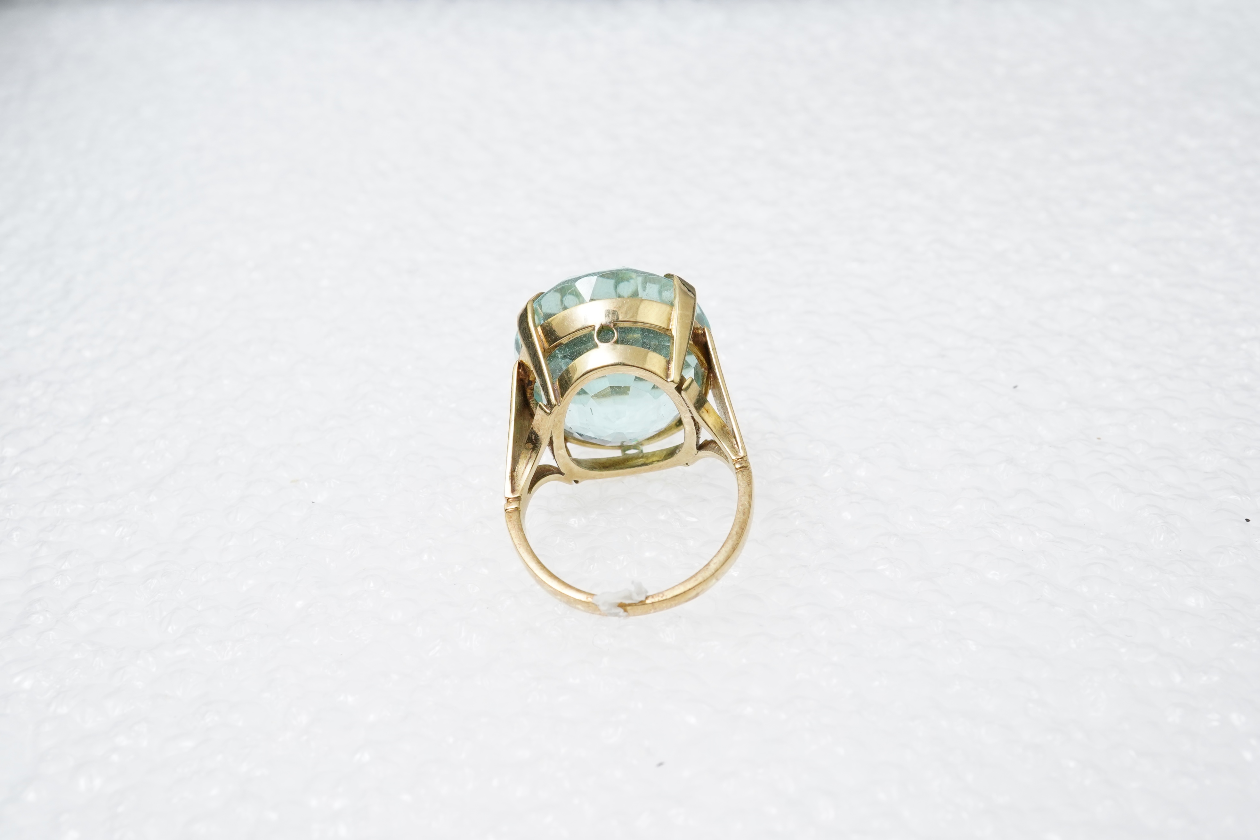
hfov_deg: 43.6
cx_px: 630
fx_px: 1575
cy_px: 420
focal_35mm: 45
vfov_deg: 29.9
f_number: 22
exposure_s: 1/100
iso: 800
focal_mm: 30
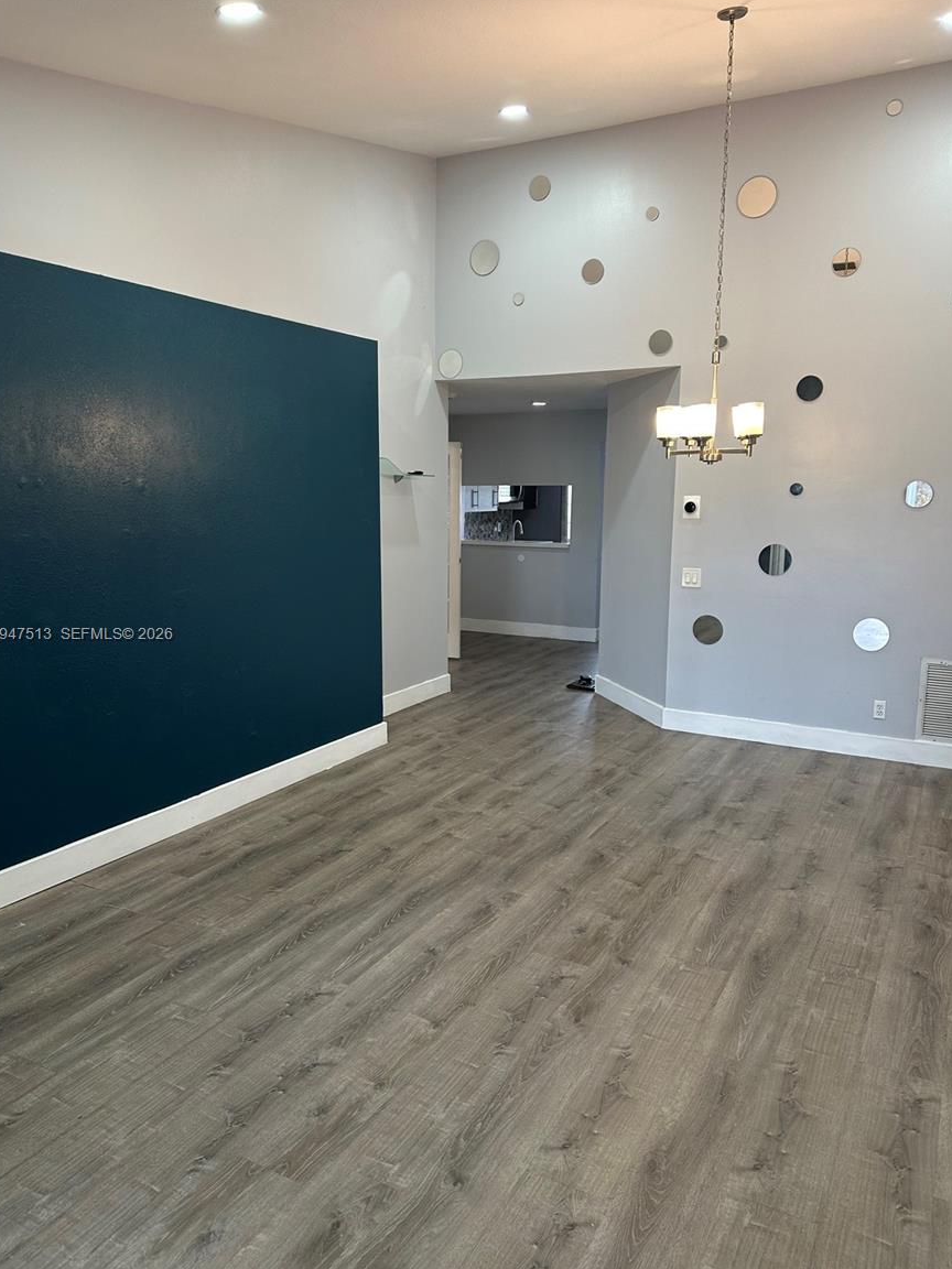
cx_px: 465
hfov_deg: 54.9
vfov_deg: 69.4
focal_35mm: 25
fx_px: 917
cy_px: 636
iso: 125
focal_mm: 6.86
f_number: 1.78
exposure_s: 1/60
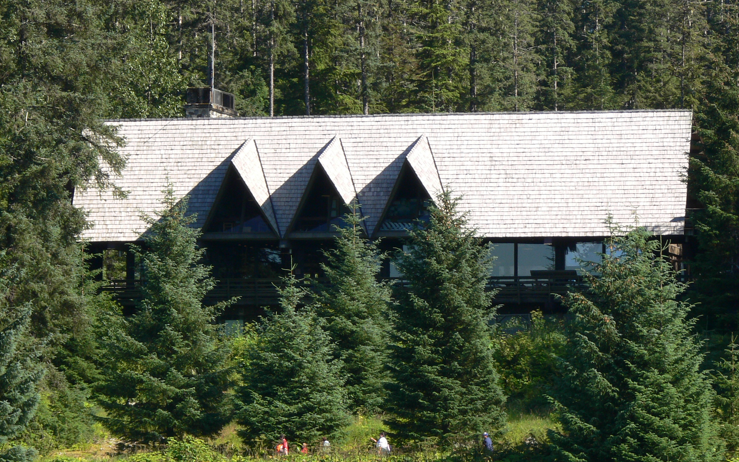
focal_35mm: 218
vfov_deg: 6.0
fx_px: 4391
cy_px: 269
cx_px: 388
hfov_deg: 9.6
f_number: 5.6
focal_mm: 31
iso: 80
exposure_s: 1/160
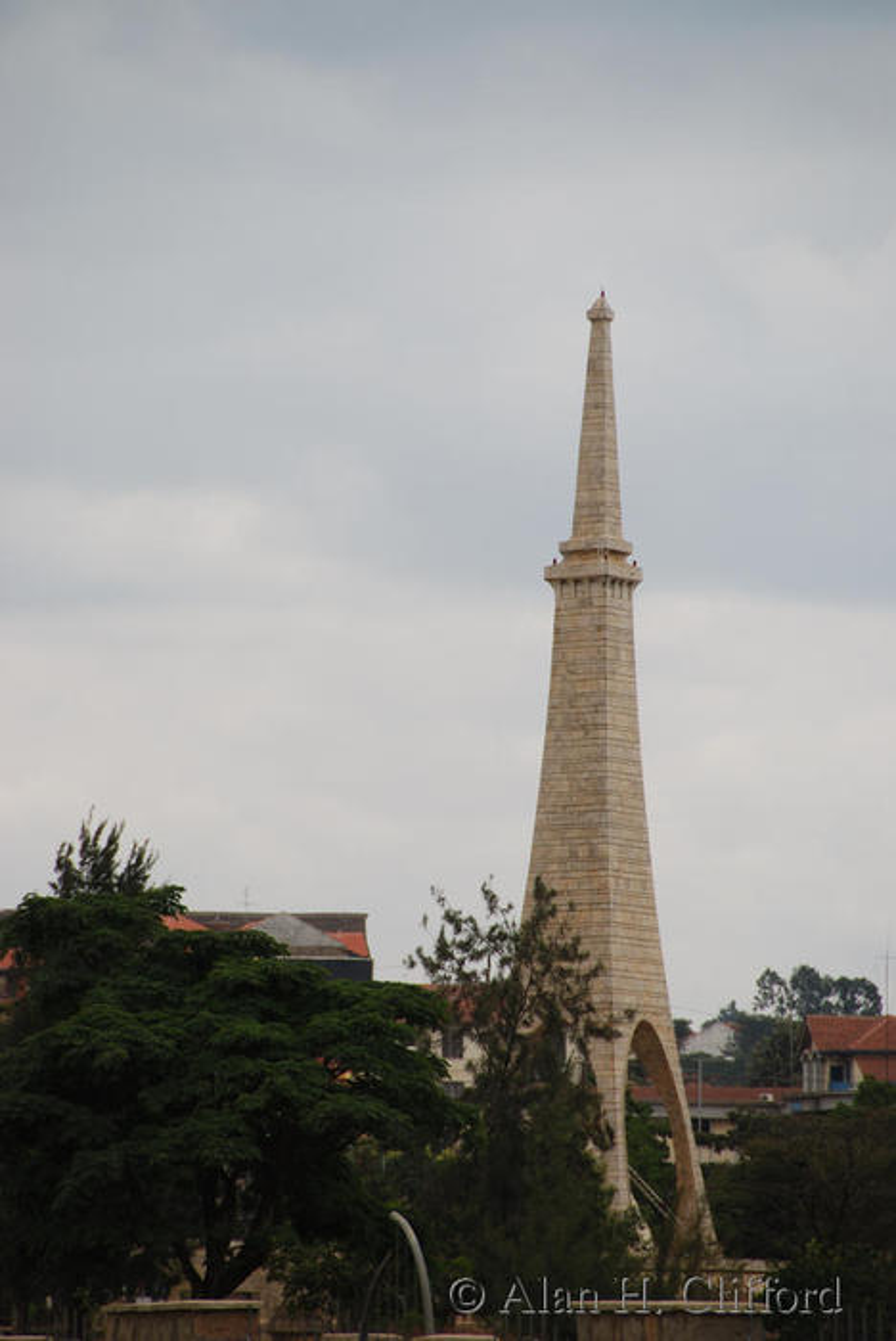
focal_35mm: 300
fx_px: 11177
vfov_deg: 6.9
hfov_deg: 4.6
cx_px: 448
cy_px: 670
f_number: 5.6
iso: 100
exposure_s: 1/400
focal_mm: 200
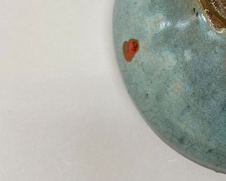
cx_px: 271
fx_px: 428
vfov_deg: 23.2
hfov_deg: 26.3
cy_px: 17
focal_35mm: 64
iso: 80
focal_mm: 4.25
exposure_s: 1/60
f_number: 1.8
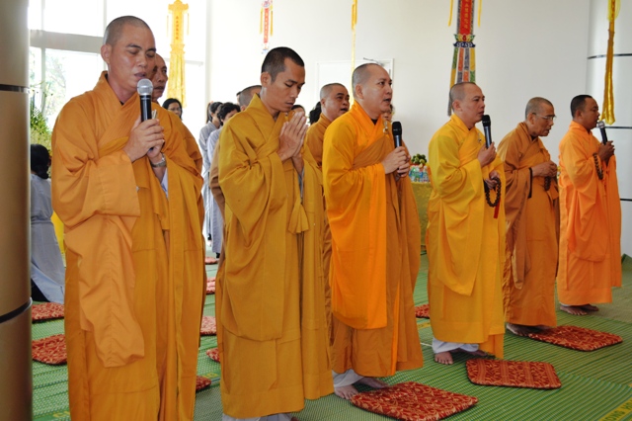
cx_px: 316
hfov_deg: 41.1
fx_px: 842
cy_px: 210
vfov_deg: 28.0
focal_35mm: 48
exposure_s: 1/80
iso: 400
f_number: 4.8
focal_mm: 32
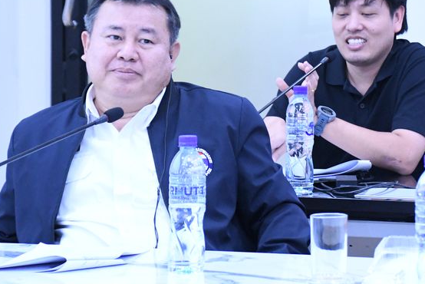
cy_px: 55
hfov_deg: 9.9
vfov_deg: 6.6
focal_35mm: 207
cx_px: 381
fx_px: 2445
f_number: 5
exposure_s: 1/125
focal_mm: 75
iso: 7200
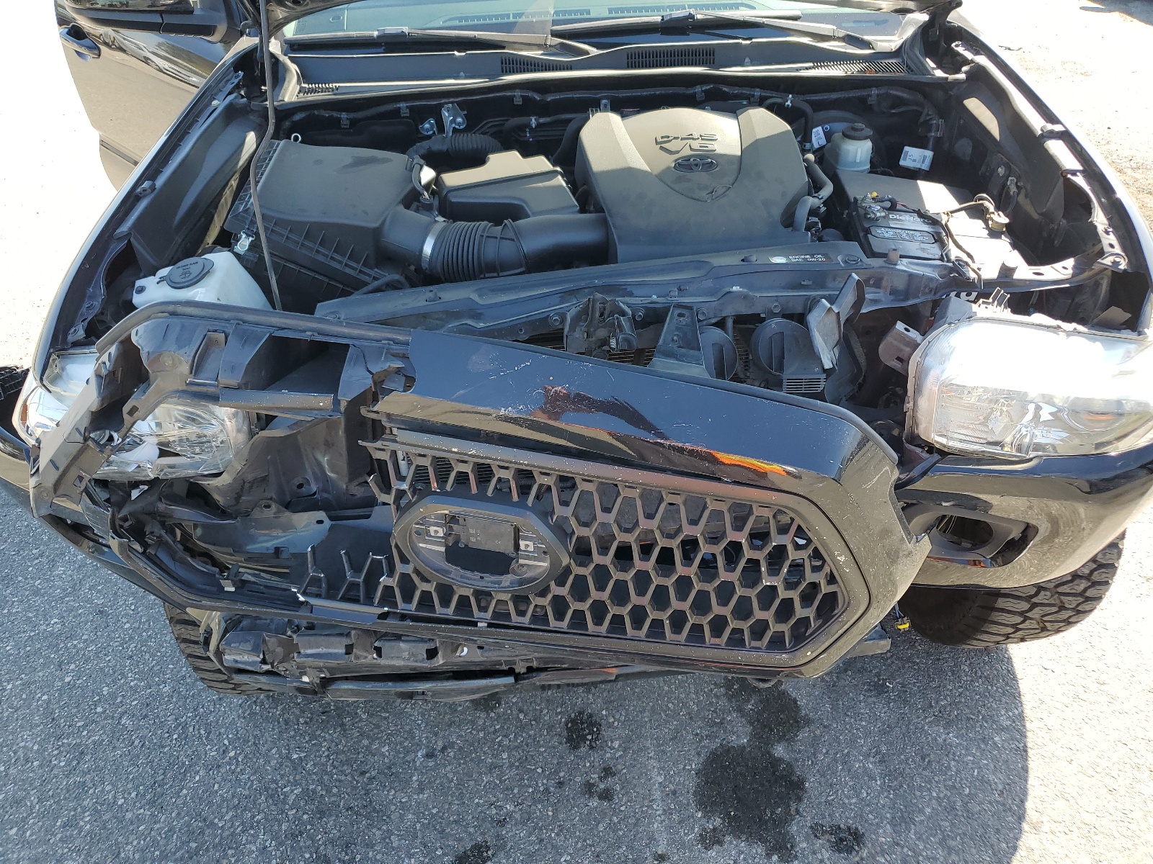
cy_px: 432
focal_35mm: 26
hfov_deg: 67.3
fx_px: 866
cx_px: 576
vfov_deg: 53.1
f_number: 1.5
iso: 50
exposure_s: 1/455
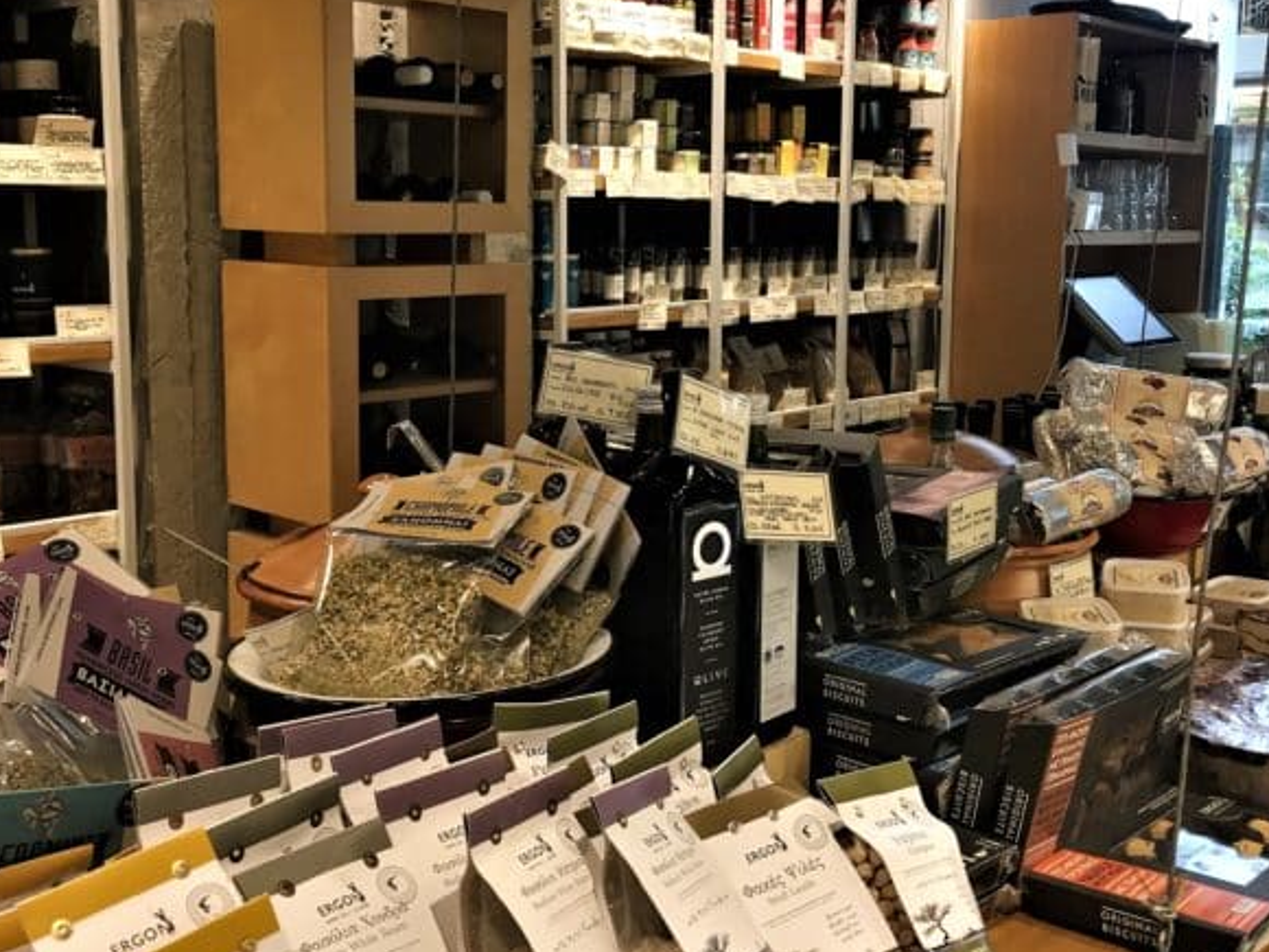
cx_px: 613
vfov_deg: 35.9
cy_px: 431
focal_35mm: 40
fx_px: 1466
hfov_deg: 46.8
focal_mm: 4.15
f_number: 2.2
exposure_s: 1/33
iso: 100
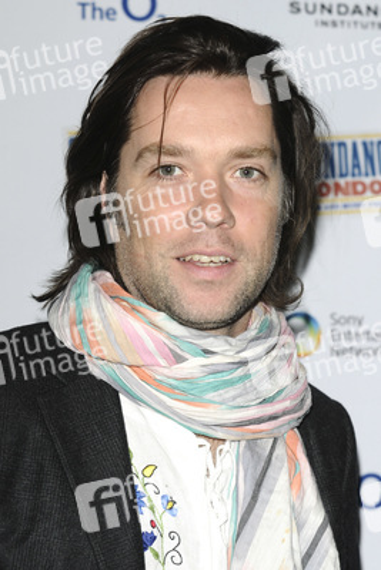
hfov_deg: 11.4
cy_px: 285
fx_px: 1903
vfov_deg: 17.1
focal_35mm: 120
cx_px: 190
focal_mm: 80
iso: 320
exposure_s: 1/200
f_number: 4.5
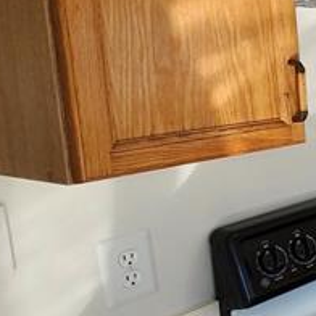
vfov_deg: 28.5
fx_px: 620
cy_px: 111
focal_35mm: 60
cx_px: 627
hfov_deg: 18.7
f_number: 2.2
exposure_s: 1/159
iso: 40
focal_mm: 1.74
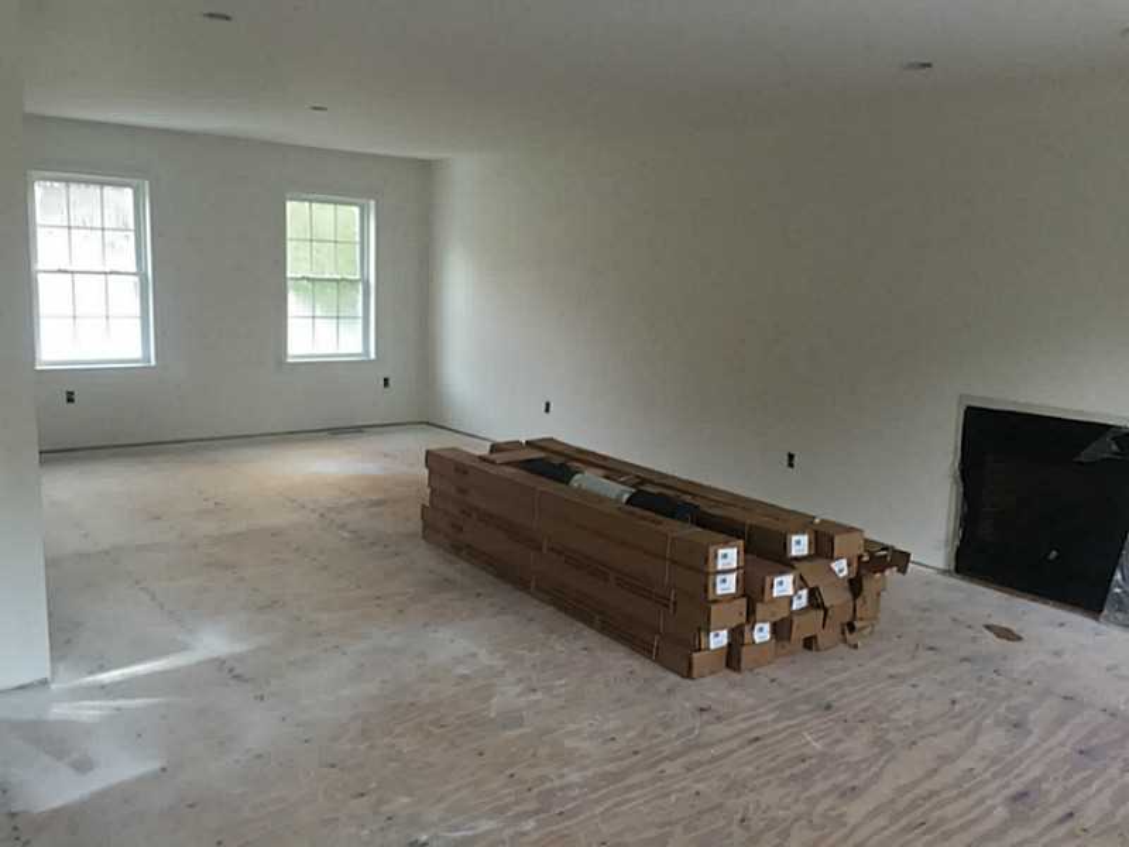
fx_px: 946
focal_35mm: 29
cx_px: 564
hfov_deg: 61.7
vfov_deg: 48.2
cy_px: 424
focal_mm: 4.15
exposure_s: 1/30
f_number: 2.2
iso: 80
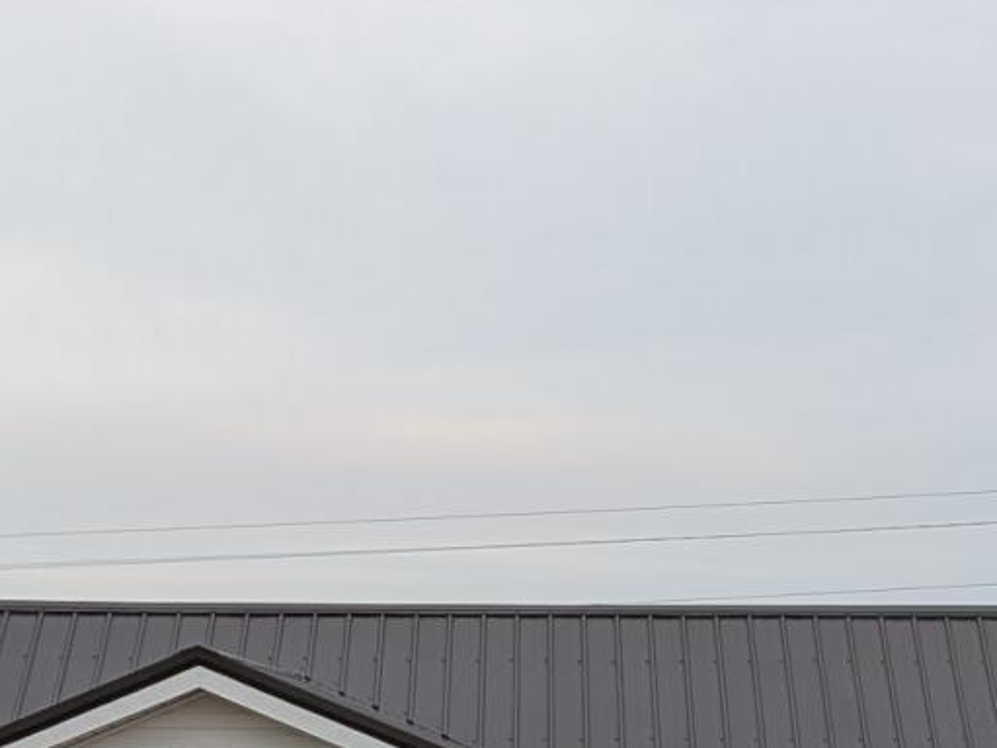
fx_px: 4060
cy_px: 1381
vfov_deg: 9.9
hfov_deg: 13.8
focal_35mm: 141
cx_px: 989
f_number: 1.68
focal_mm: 6.9
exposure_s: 1/47.2
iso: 23
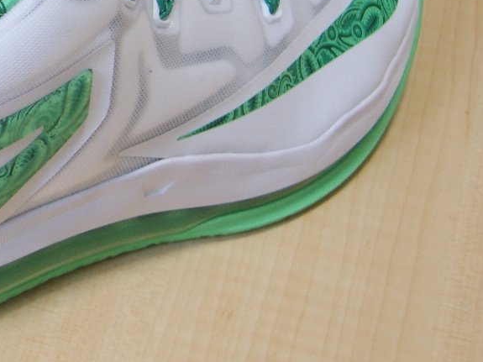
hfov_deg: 11.1
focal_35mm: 169
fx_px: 2352
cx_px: -315
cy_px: -80
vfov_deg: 8.7
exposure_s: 1/25
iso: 400
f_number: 5
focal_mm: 35
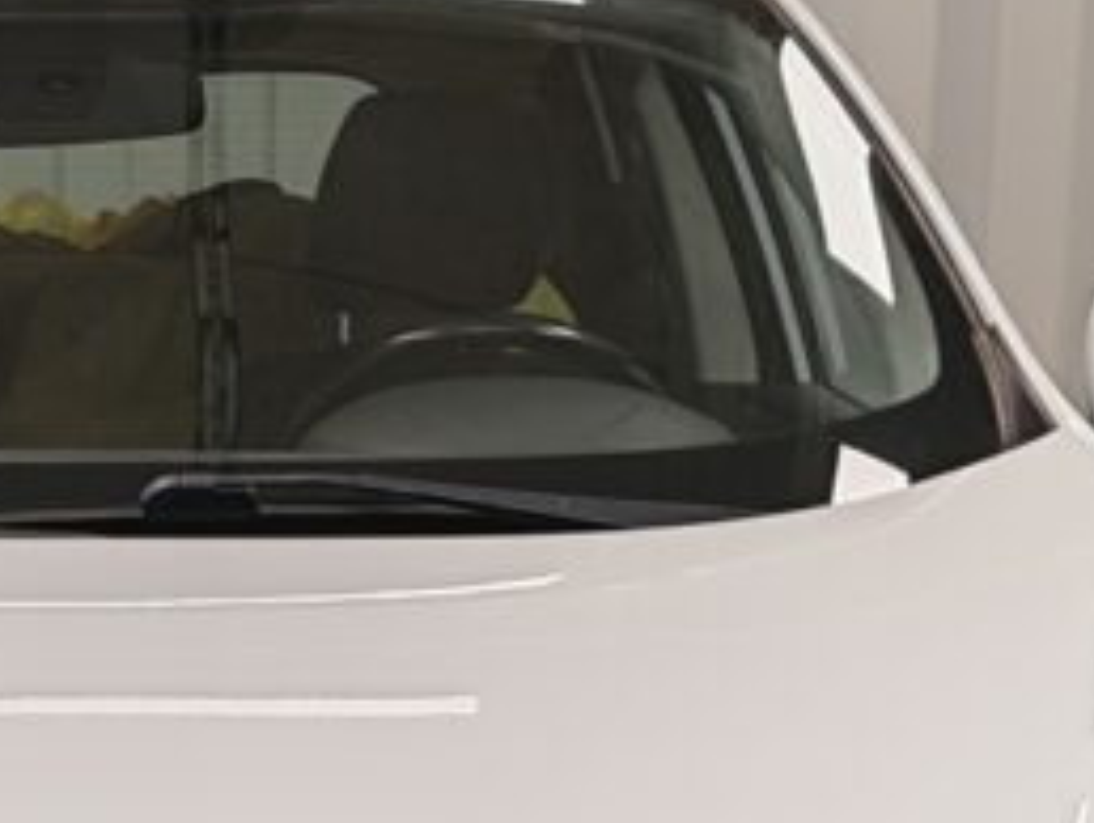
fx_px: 3891
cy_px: 1234
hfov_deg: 15.7
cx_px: 38
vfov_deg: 11.6
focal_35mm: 123
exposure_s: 1/100
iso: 50
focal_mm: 5.4
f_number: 1.6
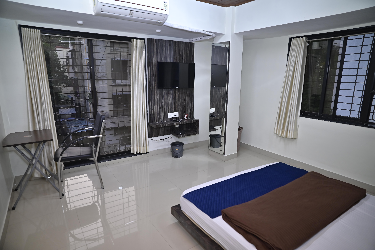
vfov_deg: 62.0
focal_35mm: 20
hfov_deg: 84.0
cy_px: 125
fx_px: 208
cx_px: 188
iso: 640
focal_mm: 20
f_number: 4
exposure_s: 1/160
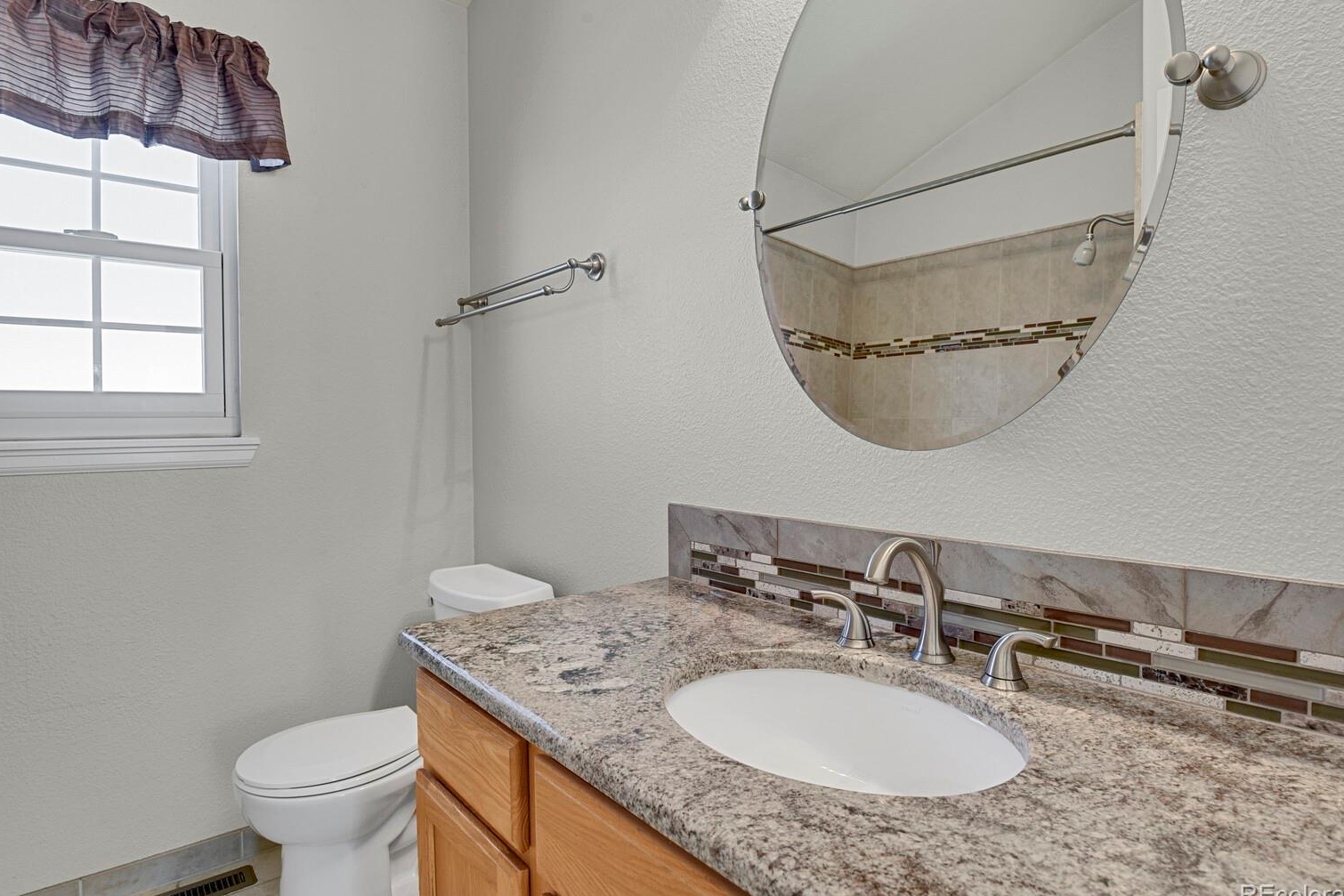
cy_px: 439
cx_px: 672
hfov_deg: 90.0
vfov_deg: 67.4
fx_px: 672
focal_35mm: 18
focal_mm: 17
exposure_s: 1/20
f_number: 8
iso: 6400
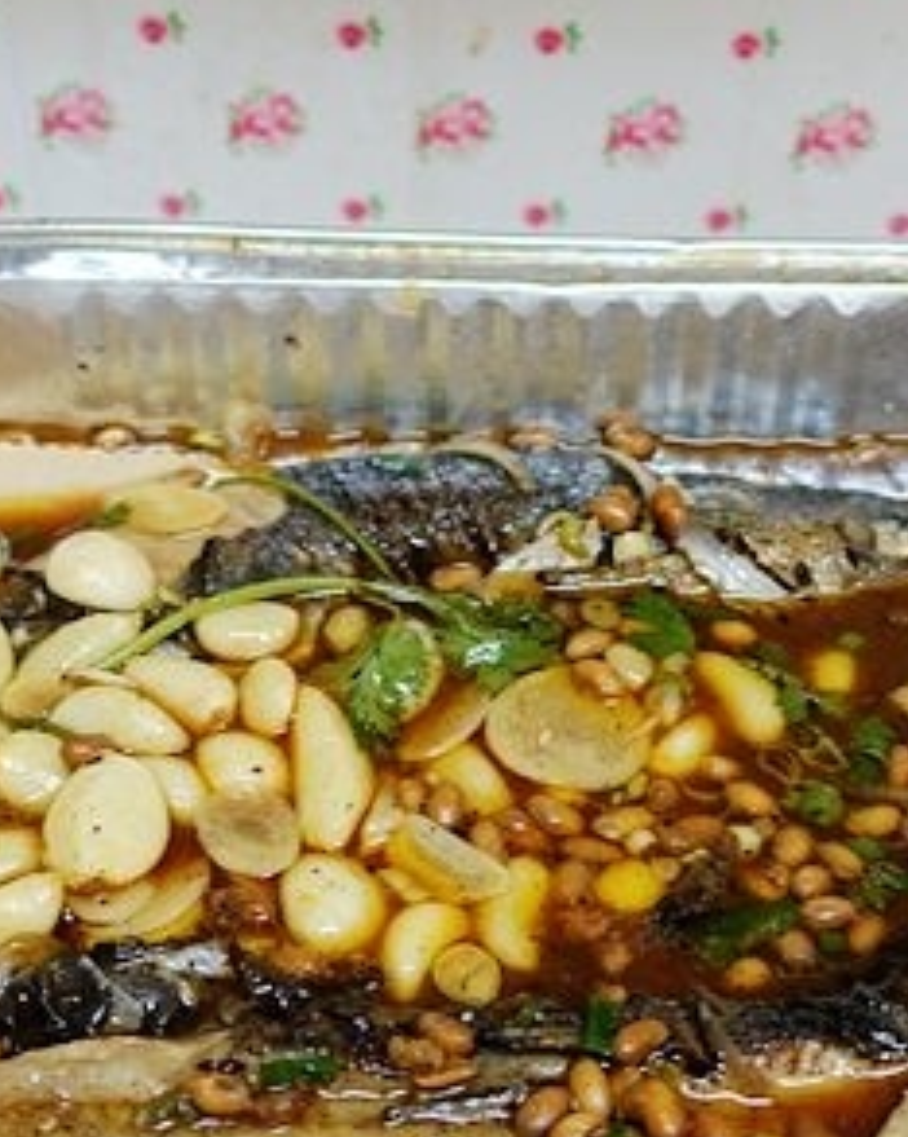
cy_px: 743
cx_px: 435
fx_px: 1681
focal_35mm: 50
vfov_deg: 37.0
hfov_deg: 30.2
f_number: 1.8
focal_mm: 8.8
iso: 320
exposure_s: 1/30
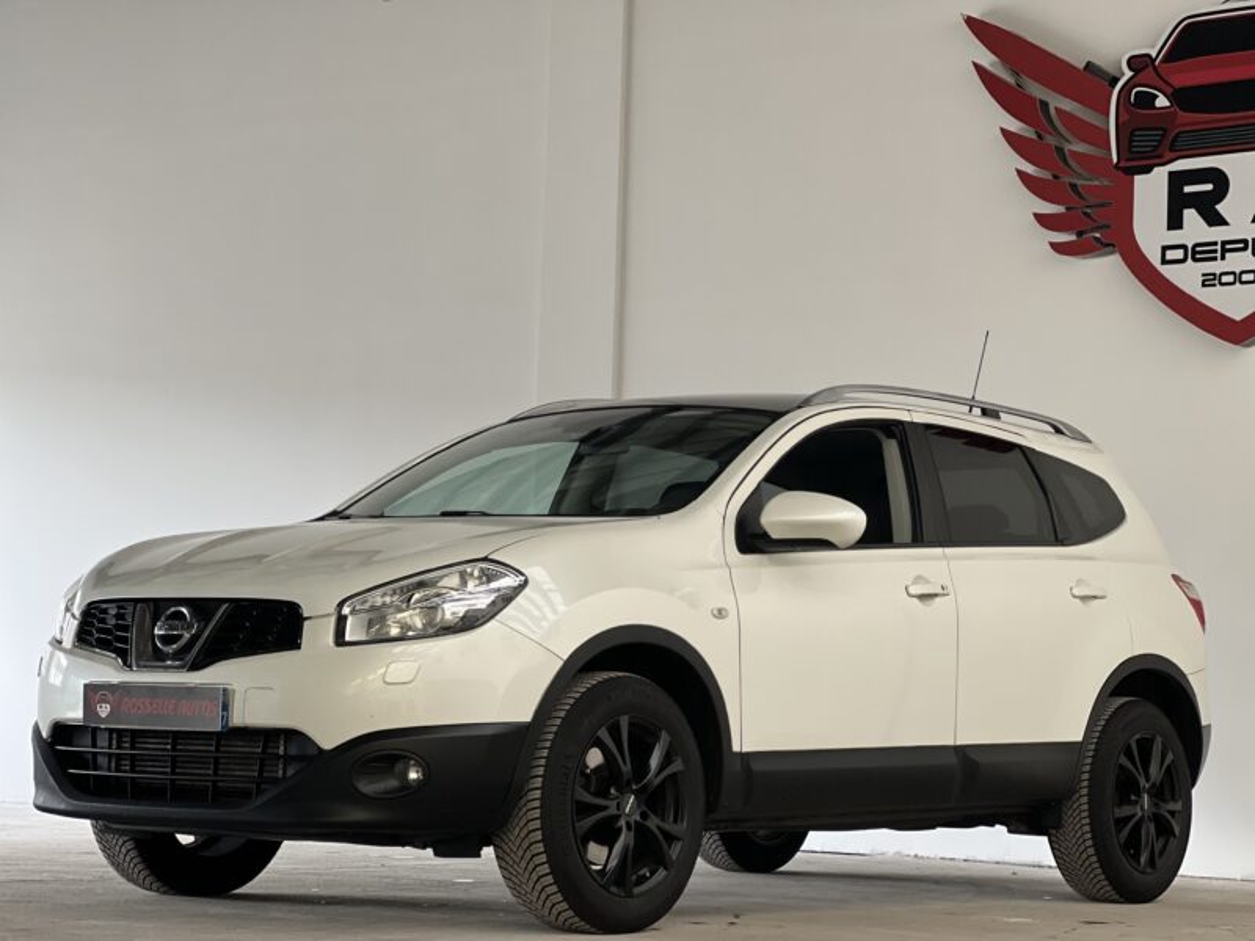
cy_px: 470
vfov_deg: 19.1
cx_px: 628
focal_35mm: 77
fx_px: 2792
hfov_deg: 25.3
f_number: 2.8
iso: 250
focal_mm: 9
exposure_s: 1/73
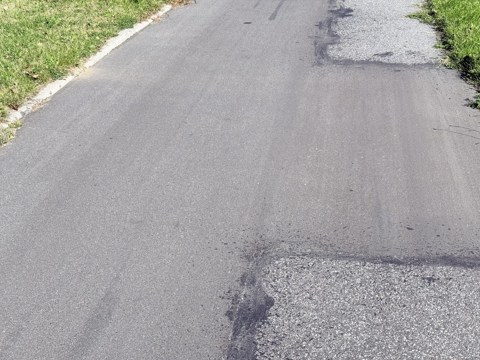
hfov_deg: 39.7
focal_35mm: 48
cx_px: 240
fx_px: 666
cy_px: 180
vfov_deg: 30.3
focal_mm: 6.76
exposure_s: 1/2577
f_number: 1.78
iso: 64
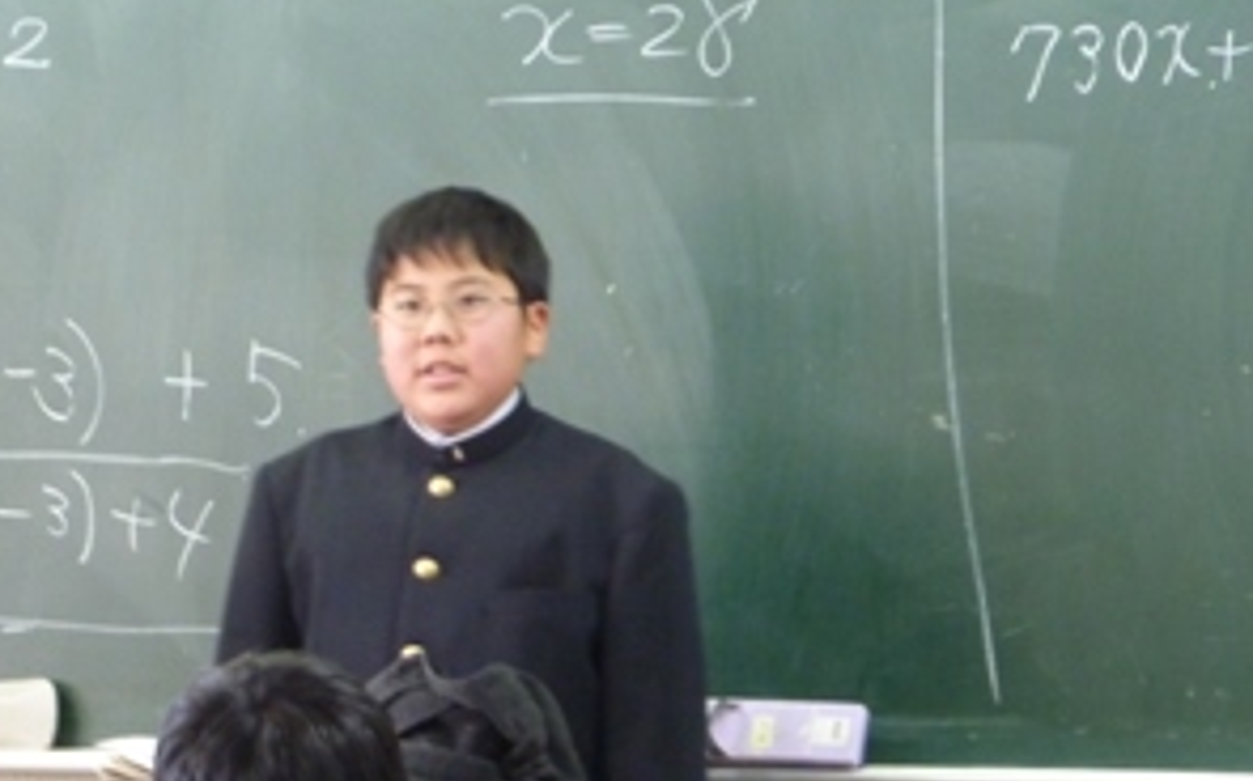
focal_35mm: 237
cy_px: 654
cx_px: 404
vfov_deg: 5.5
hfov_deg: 8.9
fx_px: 8089
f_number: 4.5
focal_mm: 24.1
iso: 400
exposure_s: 1/13
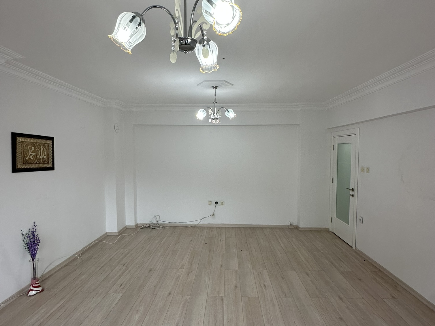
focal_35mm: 19
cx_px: 217
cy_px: 164
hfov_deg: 84.7
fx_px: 239
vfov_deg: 68.7
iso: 125
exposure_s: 1/100
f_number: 2.2
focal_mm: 2.22
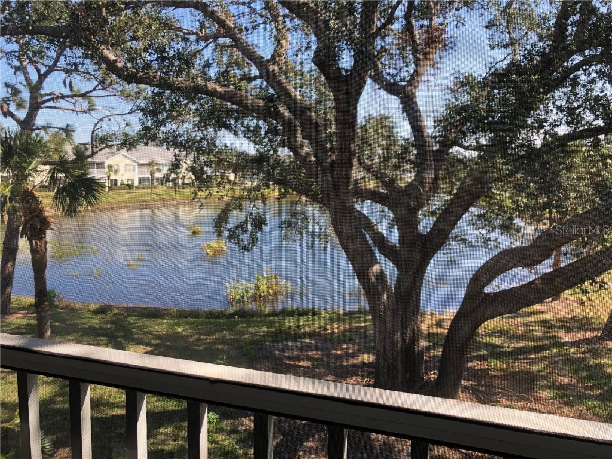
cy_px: 230
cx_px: 306
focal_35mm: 28
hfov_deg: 63.4
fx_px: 495
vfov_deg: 49.7
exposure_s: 1/390
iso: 20
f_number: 1.8
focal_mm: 4
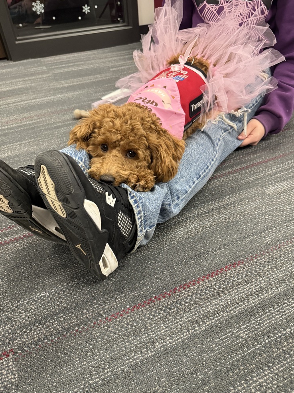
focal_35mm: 25
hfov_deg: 54.9
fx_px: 283
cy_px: 202
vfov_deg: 69.4
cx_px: 148
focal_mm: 6.76
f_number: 1.78
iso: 640
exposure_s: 1/60
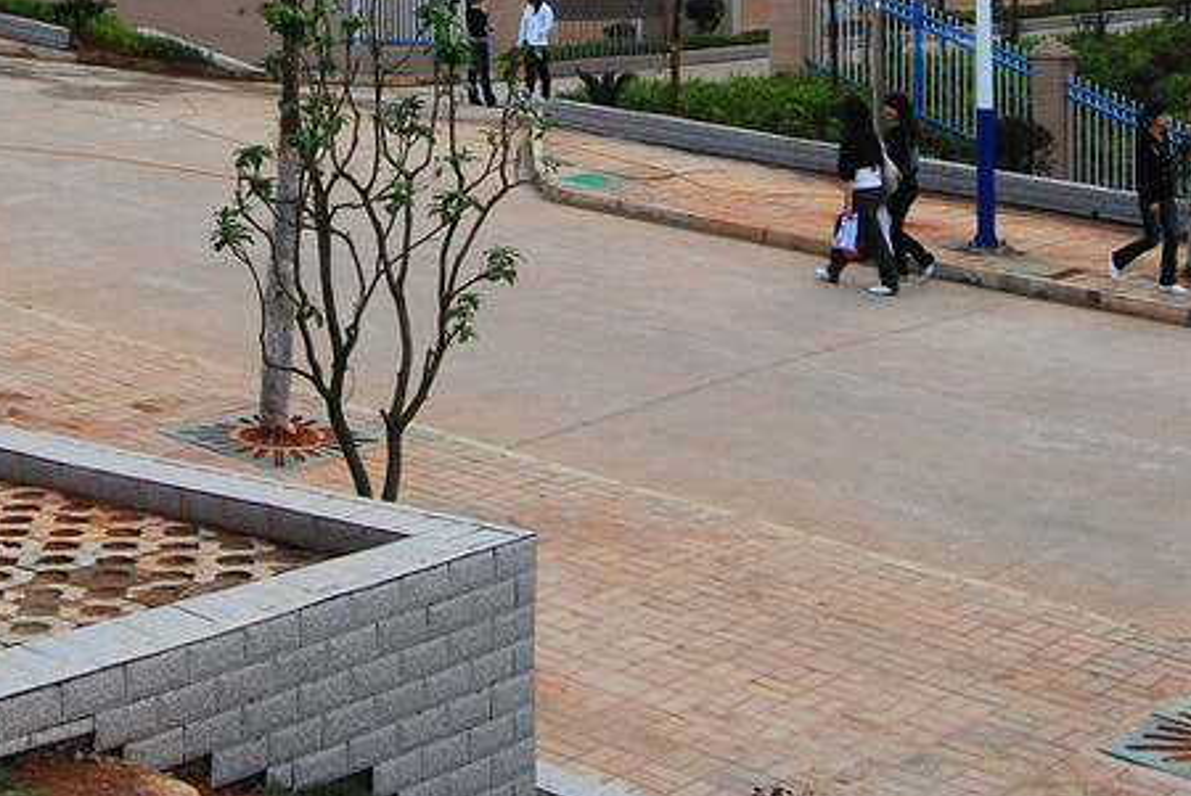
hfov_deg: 28.0
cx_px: 455
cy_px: -258
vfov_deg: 17.7
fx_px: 2384
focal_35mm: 72
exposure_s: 1/100
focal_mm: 18
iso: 400
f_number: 6.3
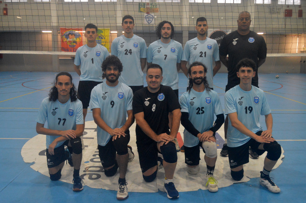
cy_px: 102
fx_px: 293
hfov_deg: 55.1
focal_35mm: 34
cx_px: 153
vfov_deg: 38.3
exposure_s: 1/250
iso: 3200
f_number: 4.5
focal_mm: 23
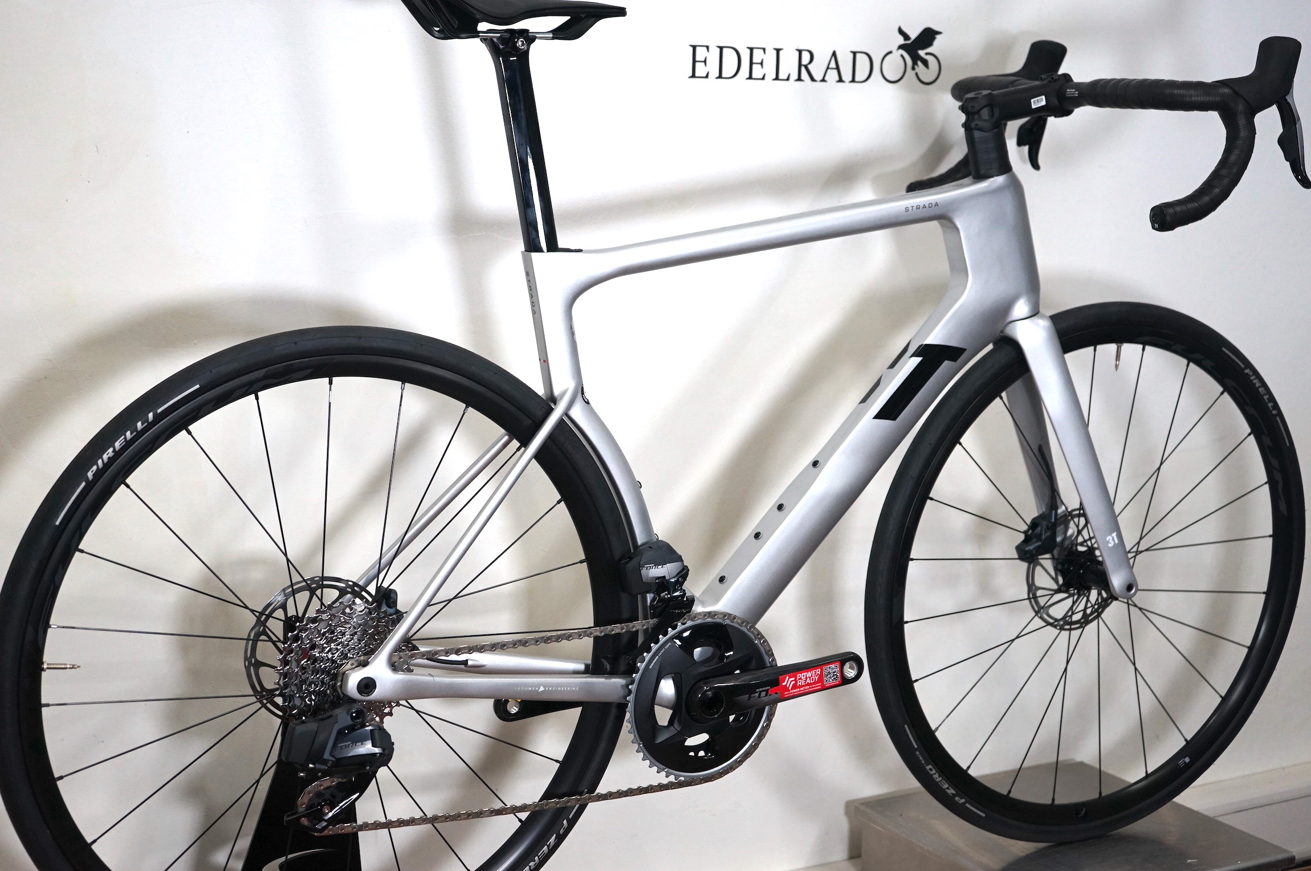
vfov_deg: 25.5
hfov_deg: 37.6
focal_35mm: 53
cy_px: 436
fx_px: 1928
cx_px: 656
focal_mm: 53
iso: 1000
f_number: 5
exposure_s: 1/160
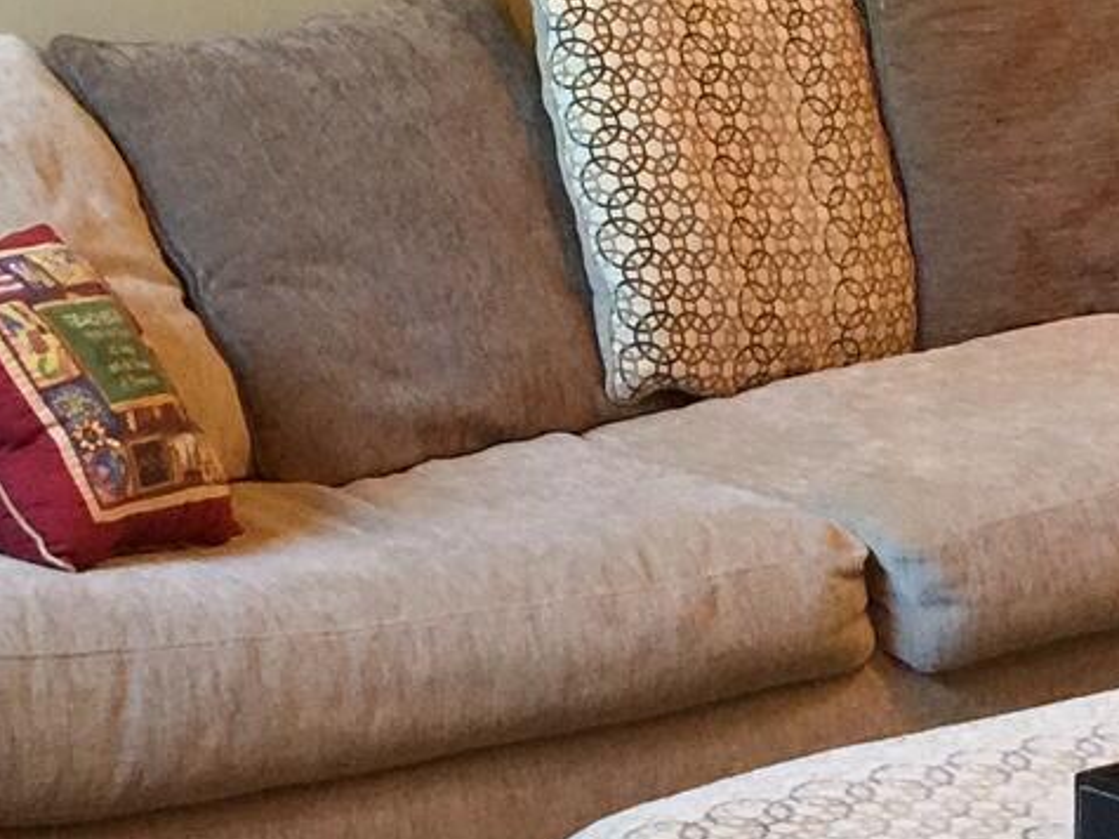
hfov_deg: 15.8
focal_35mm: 125
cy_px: 330
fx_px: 4040
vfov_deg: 11.8
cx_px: 676
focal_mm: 4.15
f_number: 2.2
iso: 160
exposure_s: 1/15
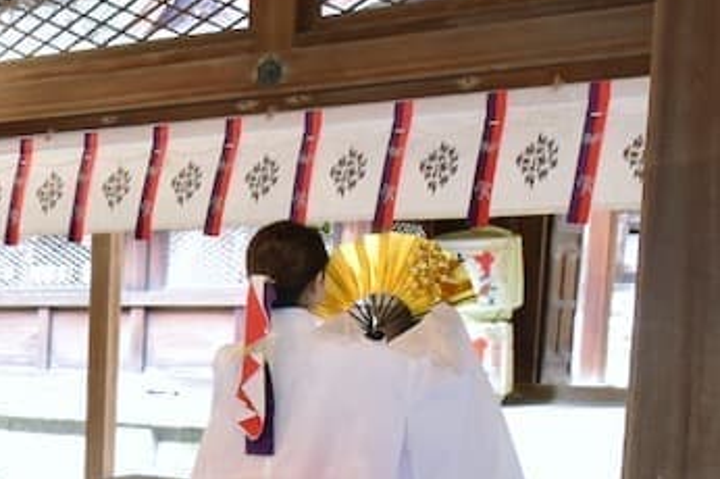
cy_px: 518
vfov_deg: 17.6
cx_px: -216
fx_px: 1499
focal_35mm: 75
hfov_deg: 23.8
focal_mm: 24
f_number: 5.6
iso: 4000
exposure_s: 1/50
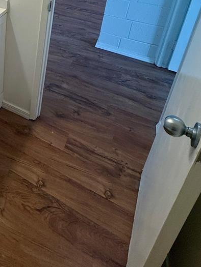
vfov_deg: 47.6
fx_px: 248
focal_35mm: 32
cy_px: 3
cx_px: -24
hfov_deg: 36.7
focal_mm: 2.22
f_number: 2.2
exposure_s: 1/120
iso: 80
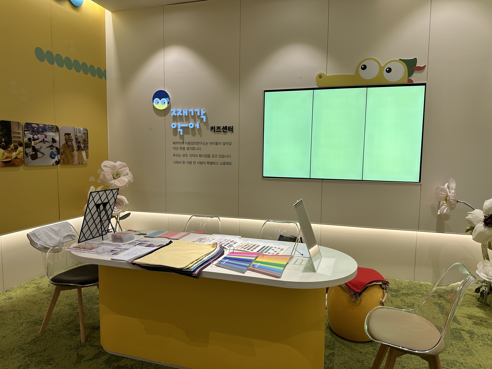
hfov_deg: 71.6
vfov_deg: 56.8
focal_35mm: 24
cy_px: 184
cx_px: 246
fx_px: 341
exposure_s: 1/213
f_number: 1.78
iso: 64
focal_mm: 6.86
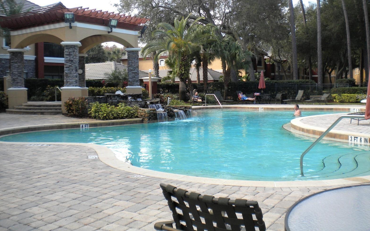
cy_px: 97
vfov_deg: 33.5
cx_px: 189
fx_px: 383
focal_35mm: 38
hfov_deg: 51.5
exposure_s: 1/208
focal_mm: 6.3
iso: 113
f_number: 4.6
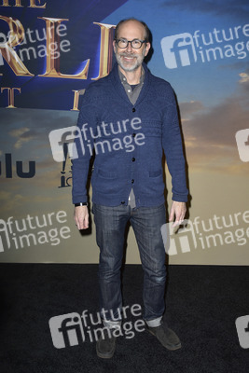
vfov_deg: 50.7
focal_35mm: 38
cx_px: 124
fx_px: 394
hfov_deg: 35.1
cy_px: 186
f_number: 6.3
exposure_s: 1/250
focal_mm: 38
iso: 320
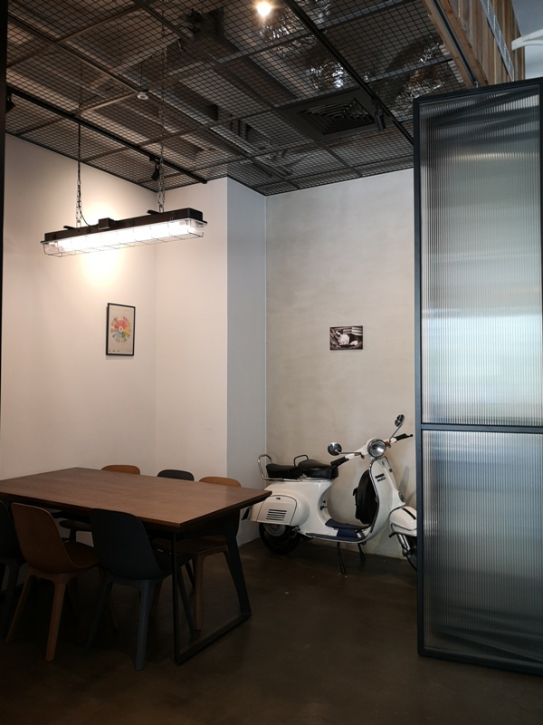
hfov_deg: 51.4
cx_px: 272
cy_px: 362
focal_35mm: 27
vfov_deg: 65.3
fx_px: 565
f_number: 1.8
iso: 125
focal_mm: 3.95
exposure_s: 1/50
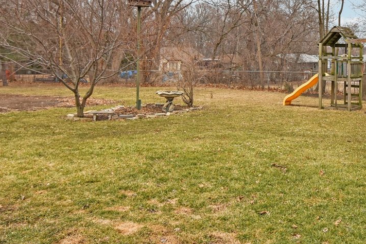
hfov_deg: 45.1
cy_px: 56
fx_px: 417
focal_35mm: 41
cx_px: 291
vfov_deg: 31.9
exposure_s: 1/400
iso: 400
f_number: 8
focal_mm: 12
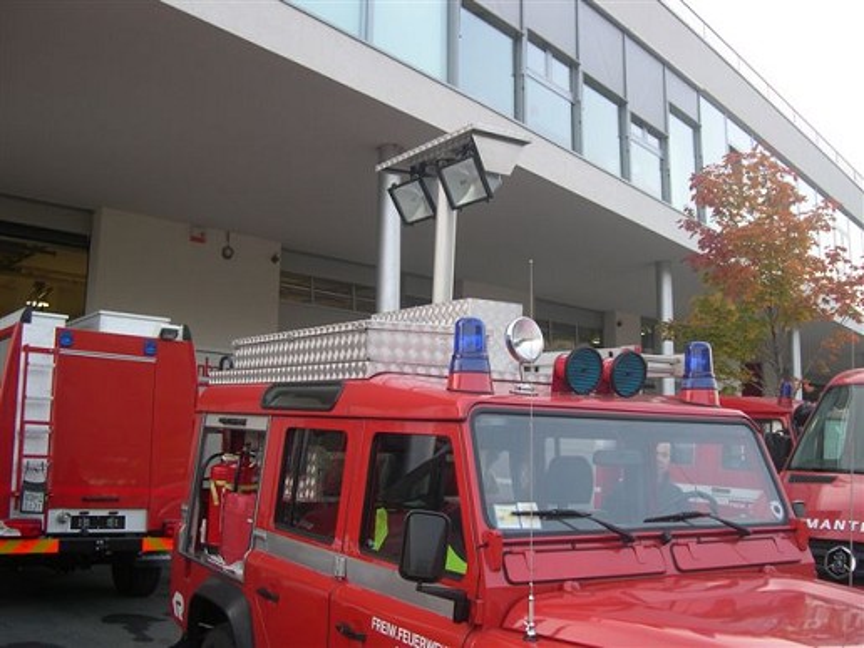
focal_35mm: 38
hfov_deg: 49.0
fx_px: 948
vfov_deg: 37.7
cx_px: 432
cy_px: 324
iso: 100
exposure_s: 1/84.1
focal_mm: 8
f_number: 2.8
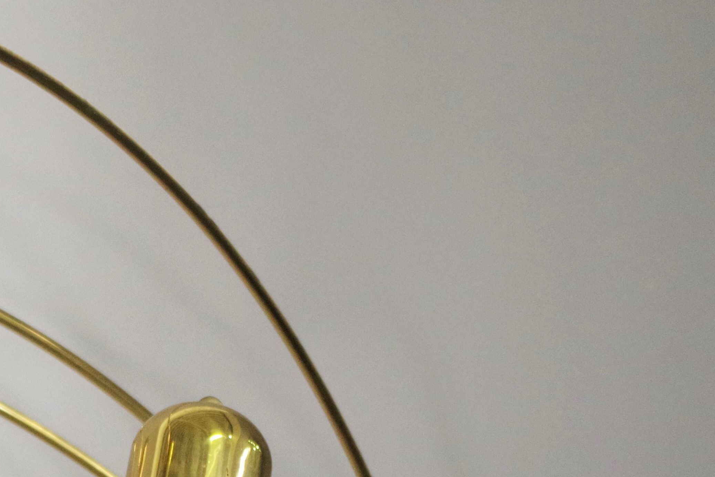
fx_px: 2721
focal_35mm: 137
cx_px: -192
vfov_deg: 10.0
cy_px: 345
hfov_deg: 14.4
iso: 1600
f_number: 4.5
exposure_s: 1/80
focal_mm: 35
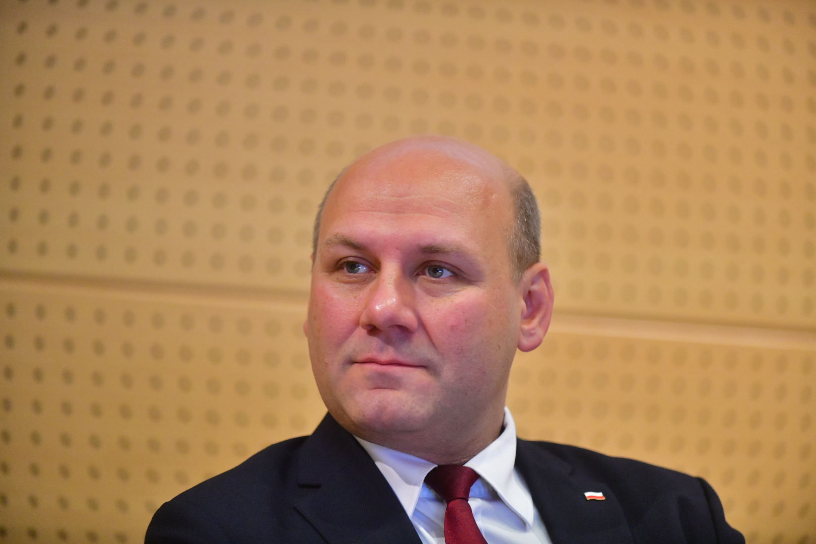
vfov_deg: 8.6
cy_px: 272
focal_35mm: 160
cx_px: 408
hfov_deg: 12.8
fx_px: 3626
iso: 3600
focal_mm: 160
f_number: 2.8
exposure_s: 1/200
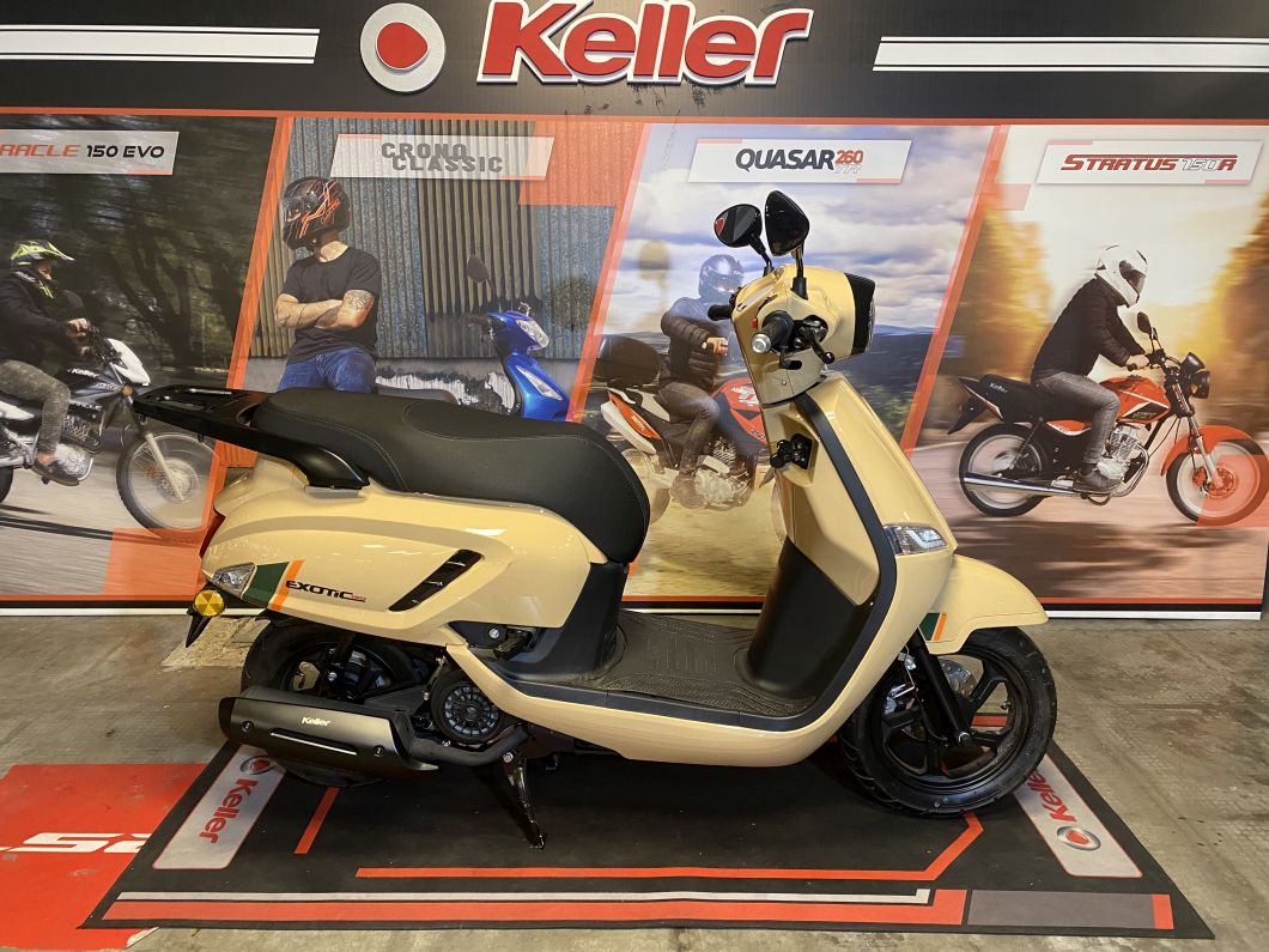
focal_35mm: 26
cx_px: 634
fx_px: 953
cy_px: 476
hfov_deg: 67.3
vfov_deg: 53.1
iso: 160
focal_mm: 4.25
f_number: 1.8
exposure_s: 1/50
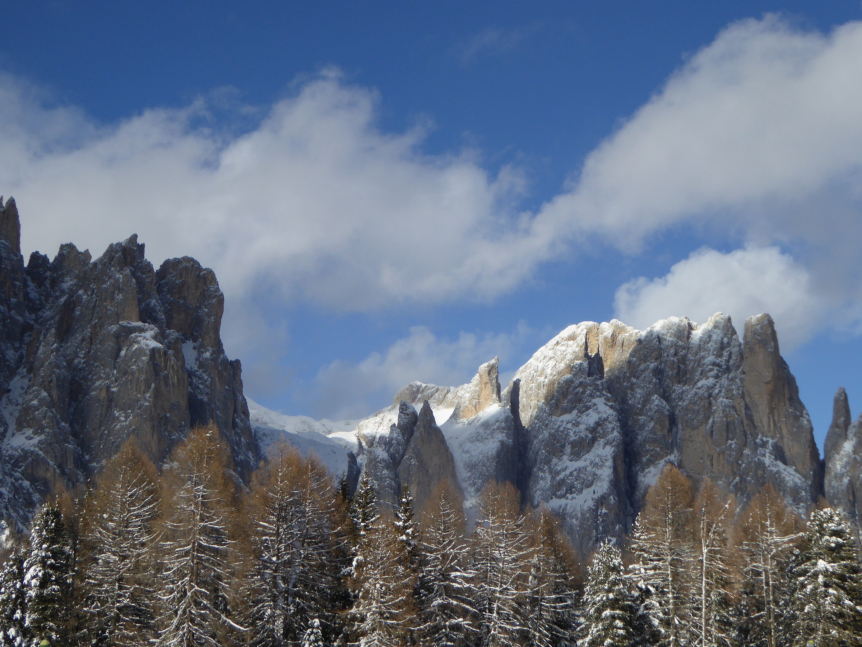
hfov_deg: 33.8
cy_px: 324
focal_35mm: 57
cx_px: 431
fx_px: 1419
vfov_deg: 25.7
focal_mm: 10.3
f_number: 4.2
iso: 100
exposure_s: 1/1300
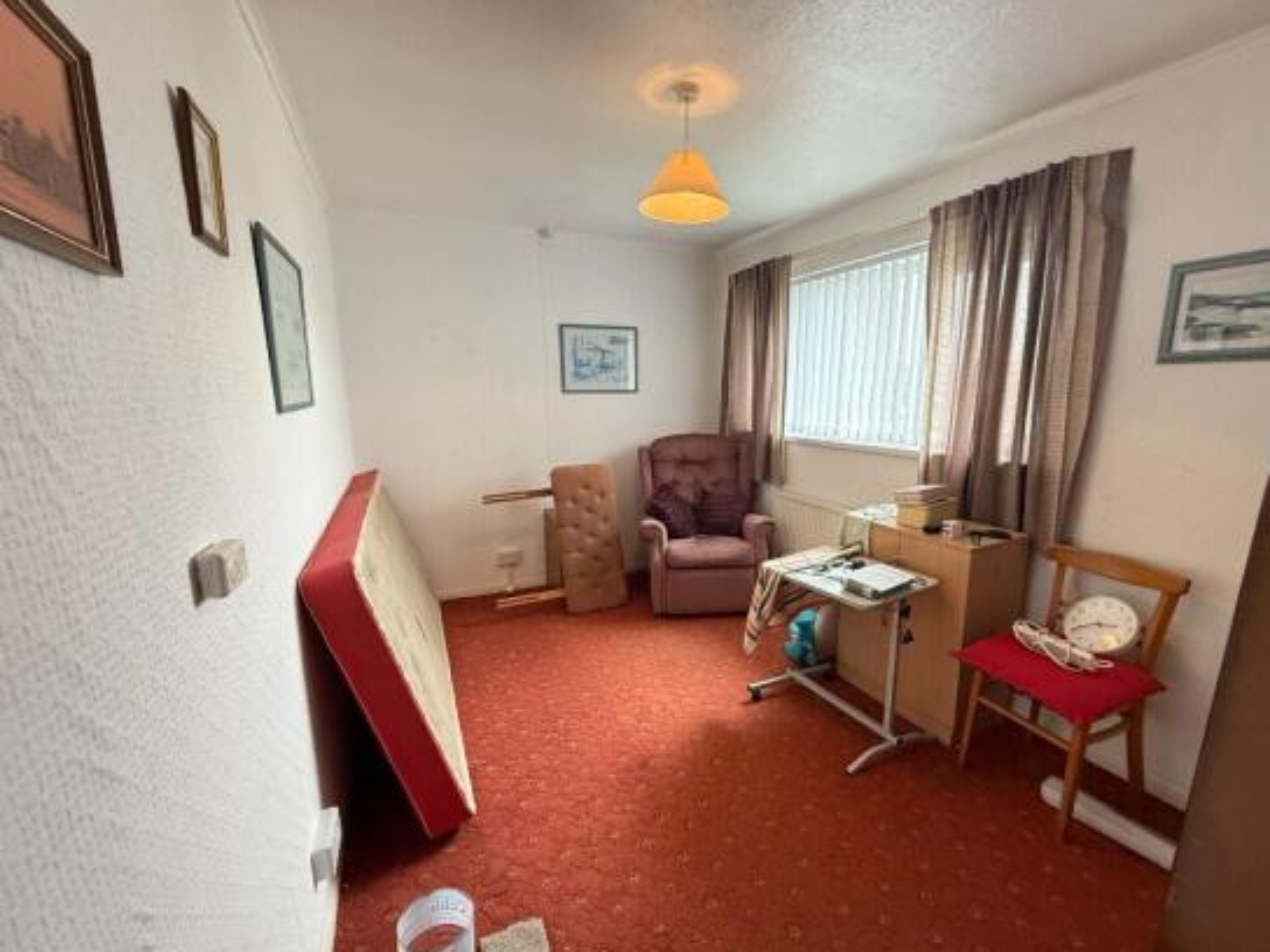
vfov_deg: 81.7
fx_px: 550
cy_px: 500
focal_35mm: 15
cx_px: 662
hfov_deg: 98.1
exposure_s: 1/100
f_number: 2.2
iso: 320
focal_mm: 2.22
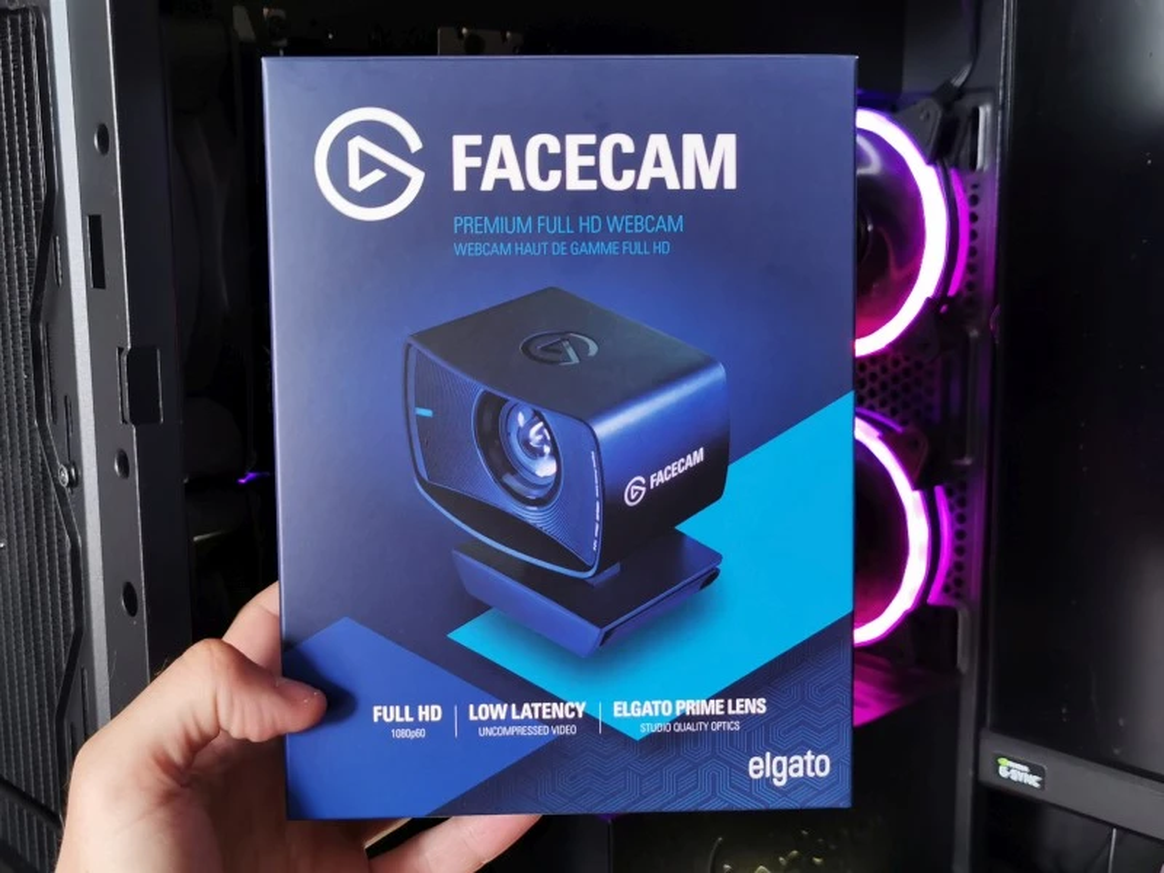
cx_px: 582
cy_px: 436
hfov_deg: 44.8
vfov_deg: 34.3
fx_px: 1412
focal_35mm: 42
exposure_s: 1/50
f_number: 1.6
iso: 125
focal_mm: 5.56
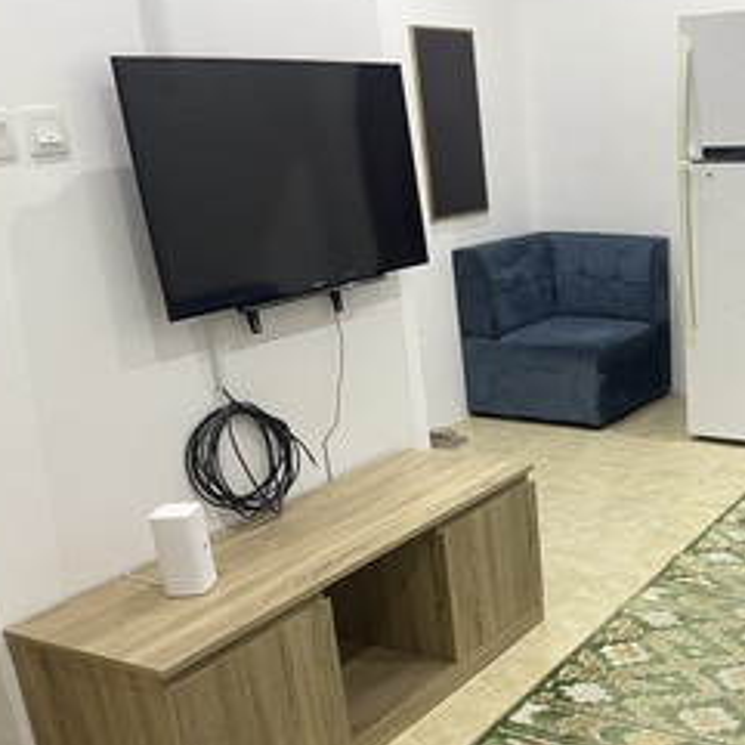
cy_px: 509
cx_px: 663
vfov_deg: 39.5
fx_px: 1023
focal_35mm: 42
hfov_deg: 37.5
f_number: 1.6
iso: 200
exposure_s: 1/50
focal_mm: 5.1
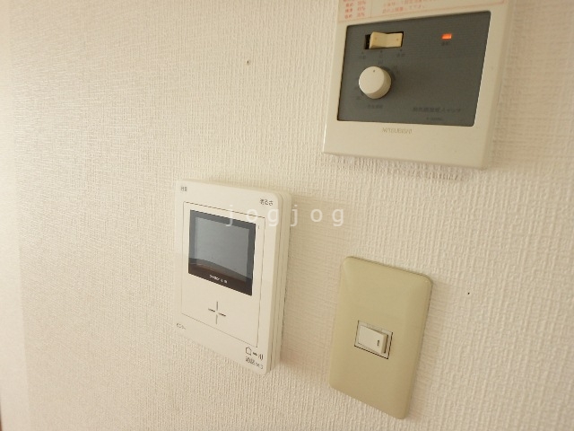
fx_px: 348
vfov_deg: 63.4
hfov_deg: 79.0
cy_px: 216
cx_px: 287
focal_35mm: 21
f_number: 3.5
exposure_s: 1/40
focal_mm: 3.7
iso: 200
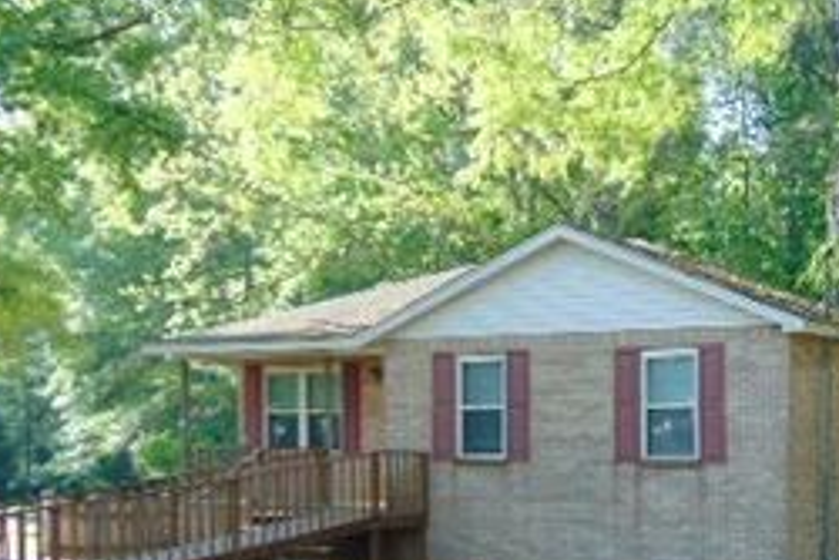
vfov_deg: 25.6
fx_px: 1213
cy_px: 434
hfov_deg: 36.1
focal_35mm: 52
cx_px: 735
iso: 80
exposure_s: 1/100
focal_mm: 4.5
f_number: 3
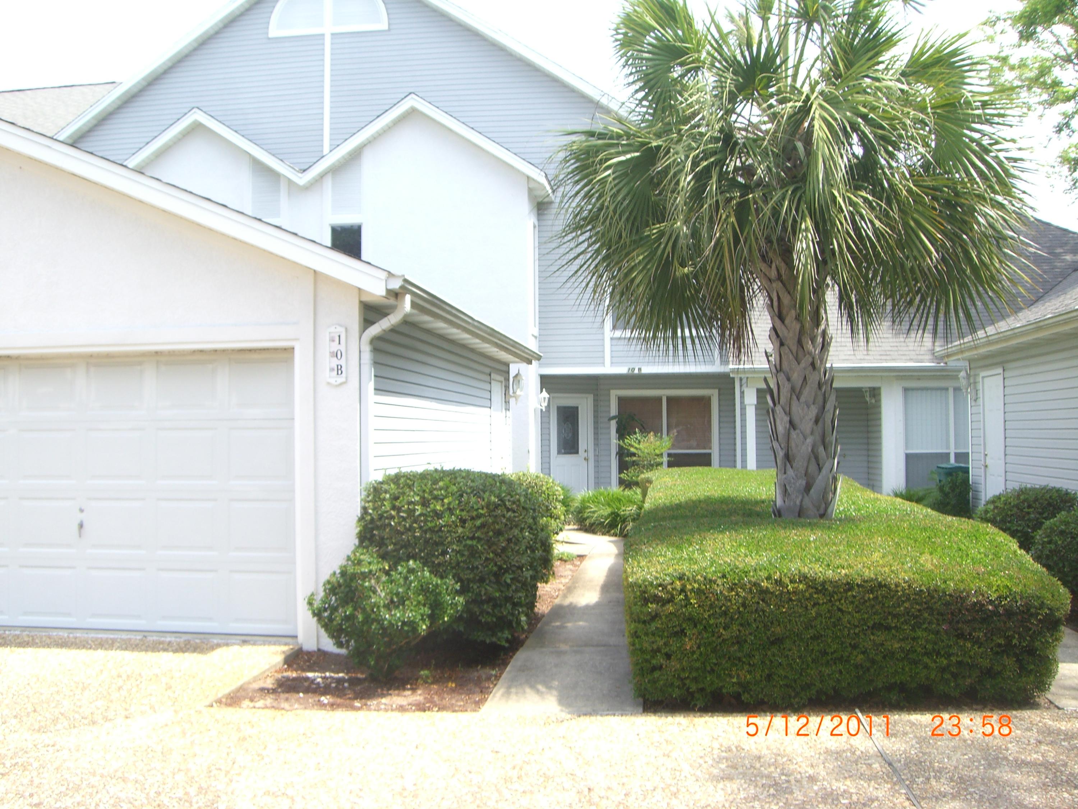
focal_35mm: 38
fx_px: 1183
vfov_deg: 37.7
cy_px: 404
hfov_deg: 49.0
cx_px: 539
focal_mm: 6.2
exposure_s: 1/400
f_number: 4.3
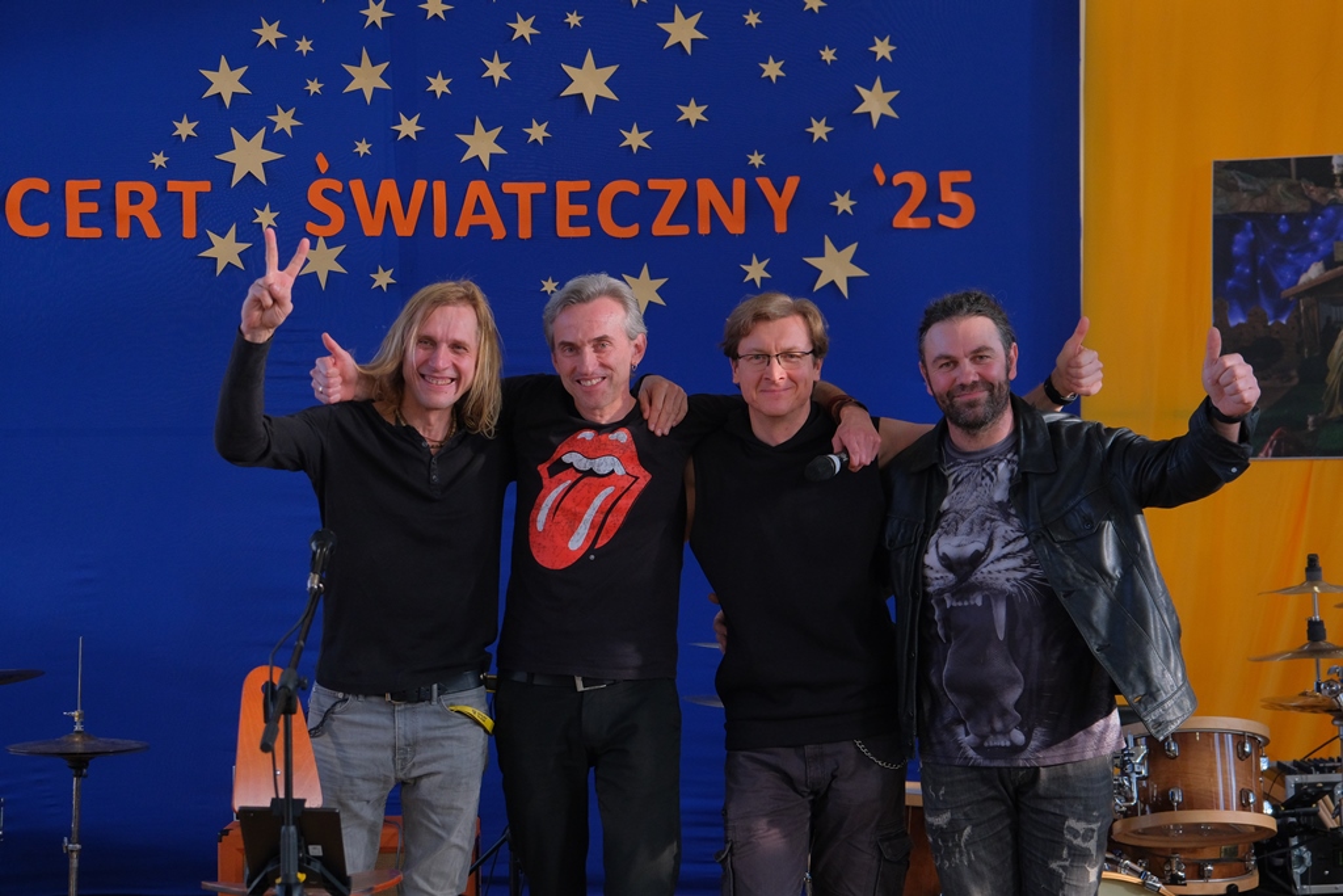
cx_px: 672
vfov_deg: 21.2
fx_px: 2388
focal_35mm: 64
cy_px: 448
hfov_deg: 31.4
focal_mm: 42.9
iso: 1250
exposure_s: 1/400
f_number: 4
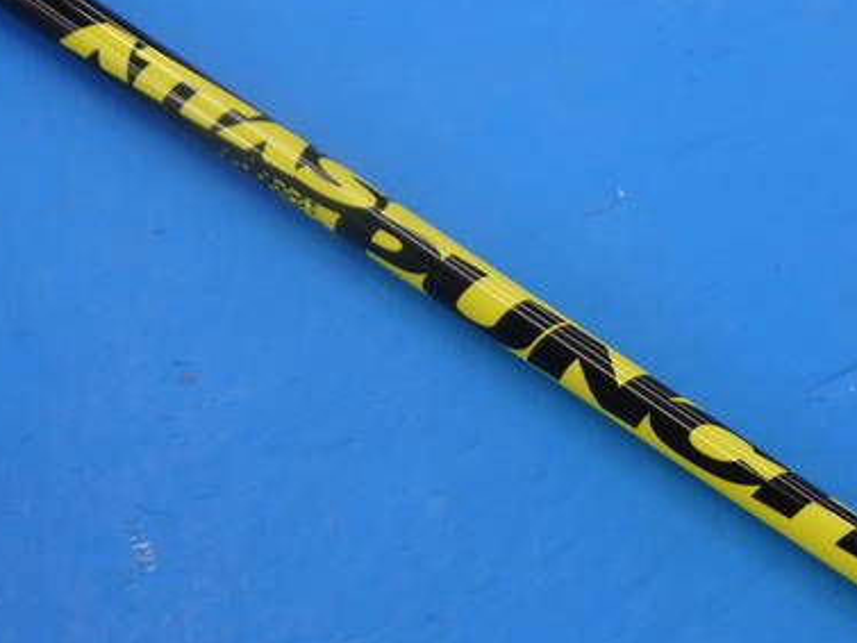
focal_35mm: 112
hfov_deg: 17.5
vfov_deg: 13.2
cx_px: 657
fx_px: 2774
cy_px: 482
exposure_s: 1/60
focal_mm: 33
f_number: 5.2
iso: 200
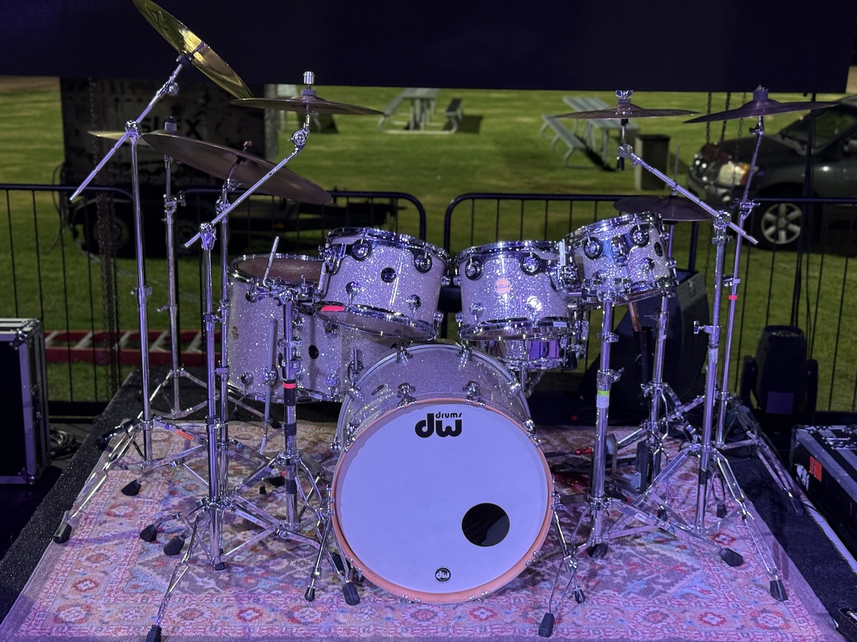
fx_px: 1188
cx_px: 428
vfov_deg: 30.3
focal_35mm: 48
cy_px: 321
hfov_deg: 39.7
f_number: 1.78
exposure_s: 1/60
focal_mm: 6.76
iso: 160
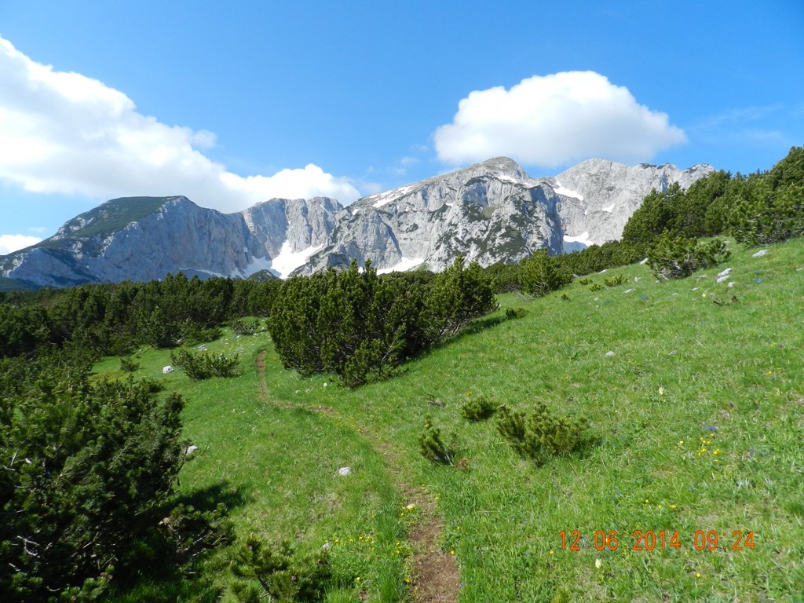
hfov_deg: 73.9
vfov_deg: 58.9
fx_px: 534
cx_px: 402
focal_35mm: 23
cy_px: 302
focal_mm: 4
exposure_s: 1/800
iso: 160
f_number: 4
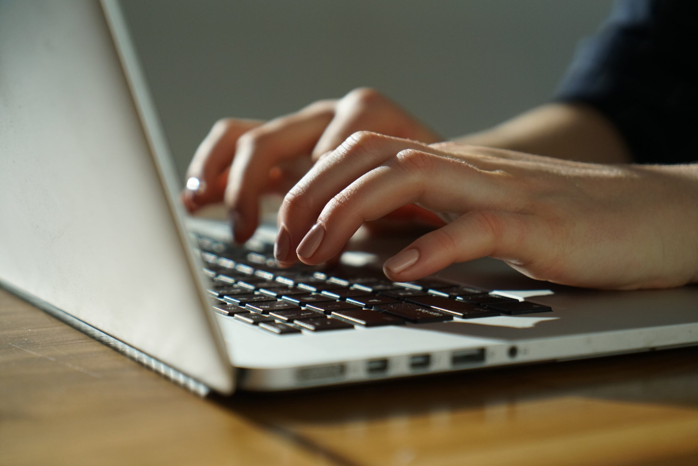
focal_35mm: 70
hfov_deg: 28.8
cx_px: 349
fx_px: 1357
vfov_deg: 19.5
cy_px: 233
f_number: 4
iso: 1600
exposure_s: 1/8000
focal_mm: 70
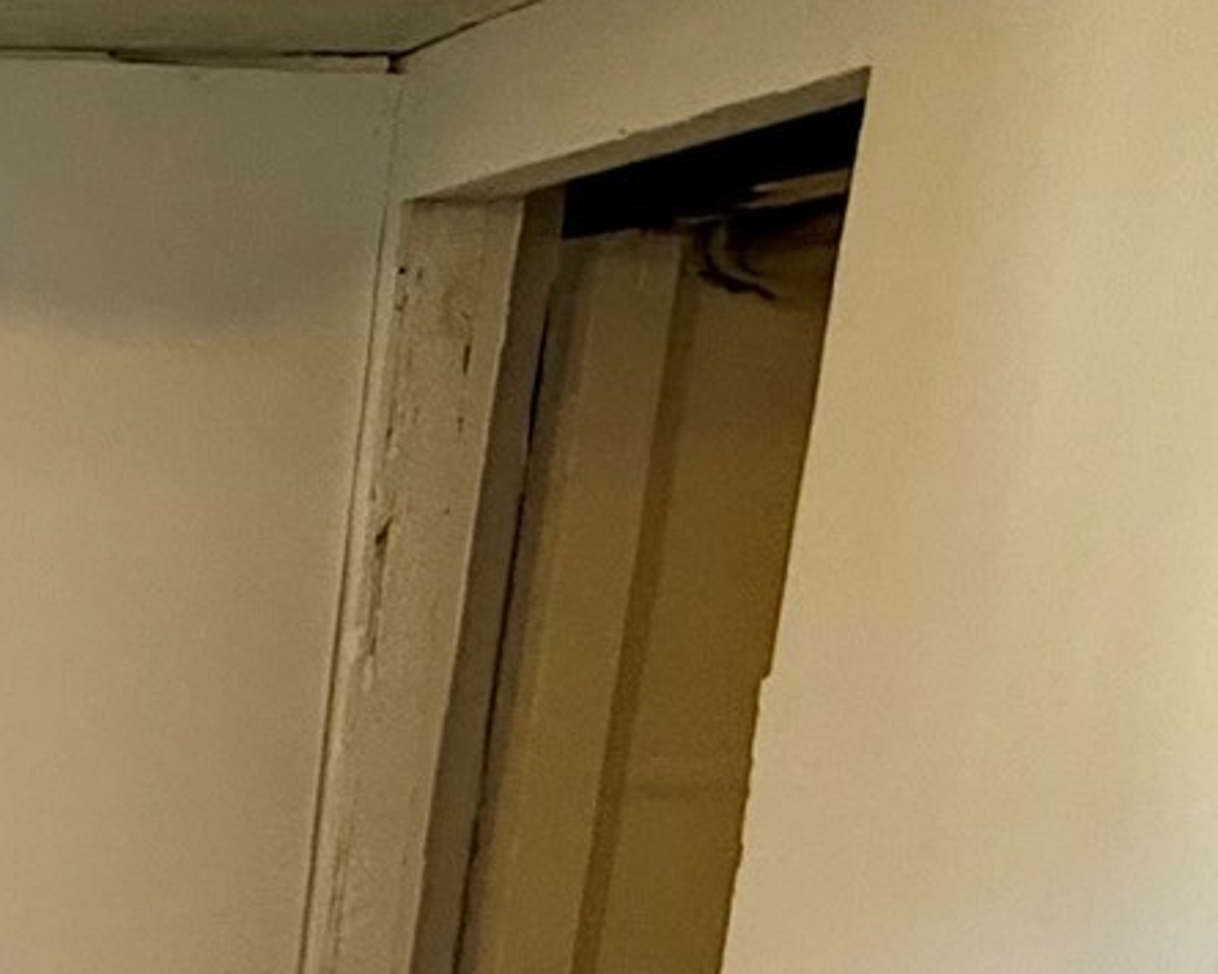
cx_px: -776
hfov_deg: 22.4
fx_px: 2271
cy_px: 1259
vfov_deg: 21.8
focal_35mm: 63
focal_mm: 2.22
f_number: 2.2
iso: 400
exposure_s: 1/60
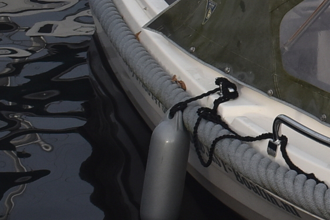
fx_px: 1705
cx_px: 553
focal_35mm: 186
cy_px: 13
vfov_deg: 7.4
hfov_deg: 10.5
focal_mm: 28
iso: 400
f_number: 8
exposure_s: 1/250
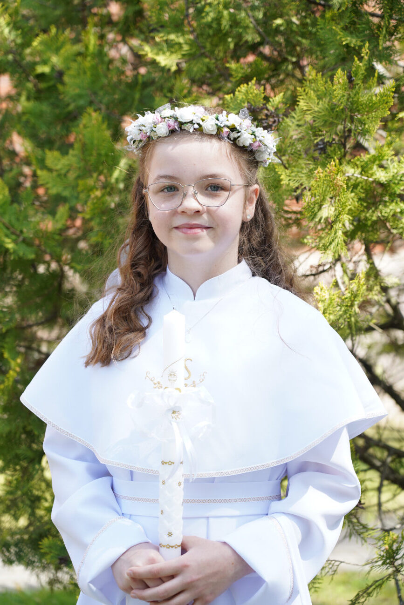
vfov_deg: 19.5
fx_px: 1767
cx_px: 202
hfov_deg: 13.0
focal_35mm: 105
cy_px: 302
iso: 100
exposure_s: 1/125
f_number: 4
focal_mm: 105
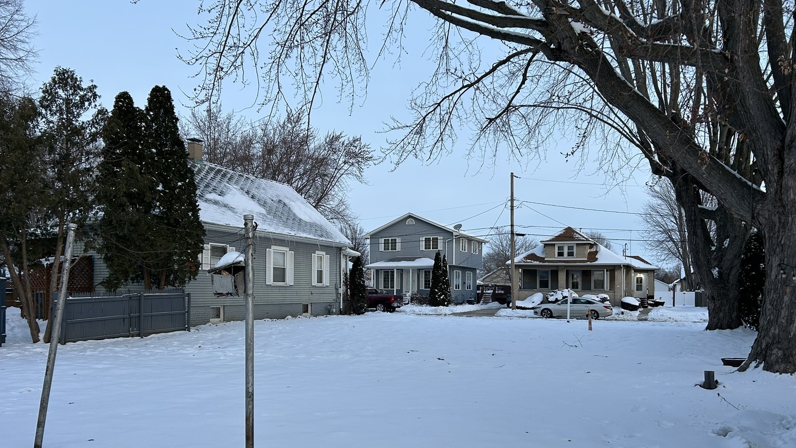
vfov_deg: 39.8
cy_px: 287
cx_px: 389
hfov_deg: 66.1
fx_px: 612
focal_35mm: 29
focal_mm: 5.7
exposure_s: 1/121
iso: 80
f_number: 1.5
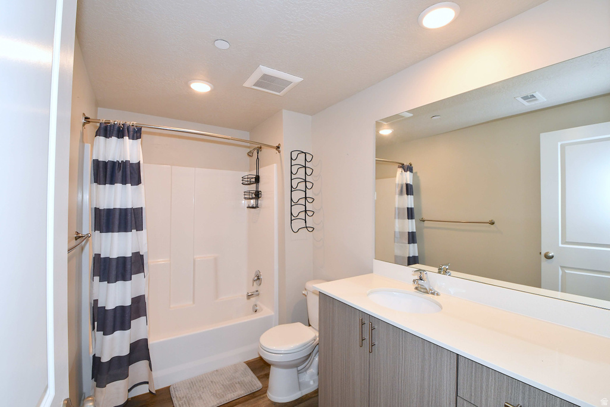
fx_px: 254
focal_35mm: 15
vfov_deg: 77.3
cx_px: 305
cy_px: 204
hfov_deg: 100.4
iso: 1000
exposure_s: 1/60
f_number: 7.1
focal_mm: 10
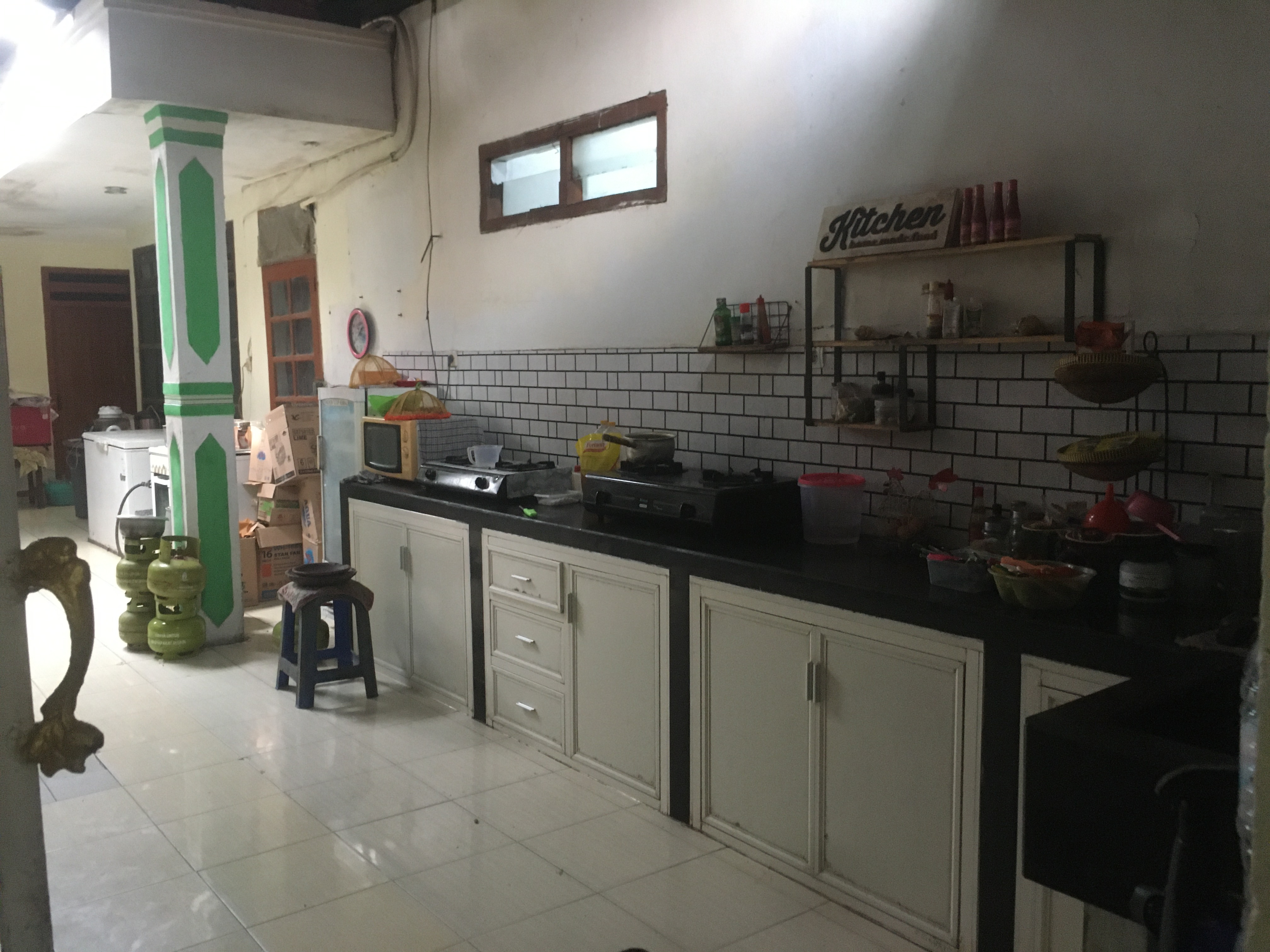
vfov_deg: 48.2
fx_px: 1064
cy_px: 476
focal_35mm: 29
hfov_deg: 61.7
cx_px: 635
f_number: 2.2
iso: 250
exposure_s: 1/25
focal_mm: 4.15
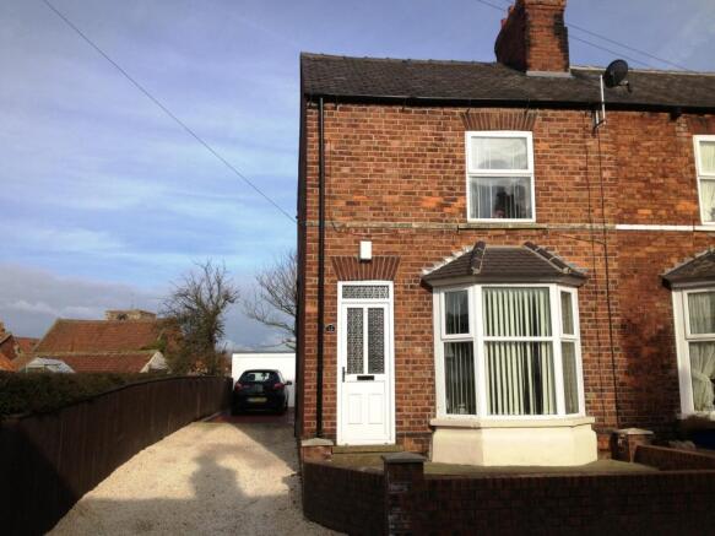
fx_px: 723
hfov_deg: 52.6
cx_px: 358
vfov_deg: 40.7
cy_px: 268
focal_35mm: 35
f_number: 2.4
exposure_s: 1/2123
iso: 50
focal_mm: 4.28
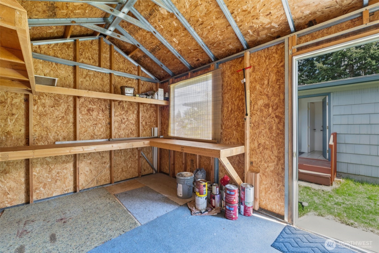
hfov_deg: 100.4
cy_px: 126
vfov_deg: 77.3
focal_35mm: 15
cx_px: 190
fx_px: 158
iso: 250
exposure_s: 1/2.5
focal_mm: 10
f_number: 10
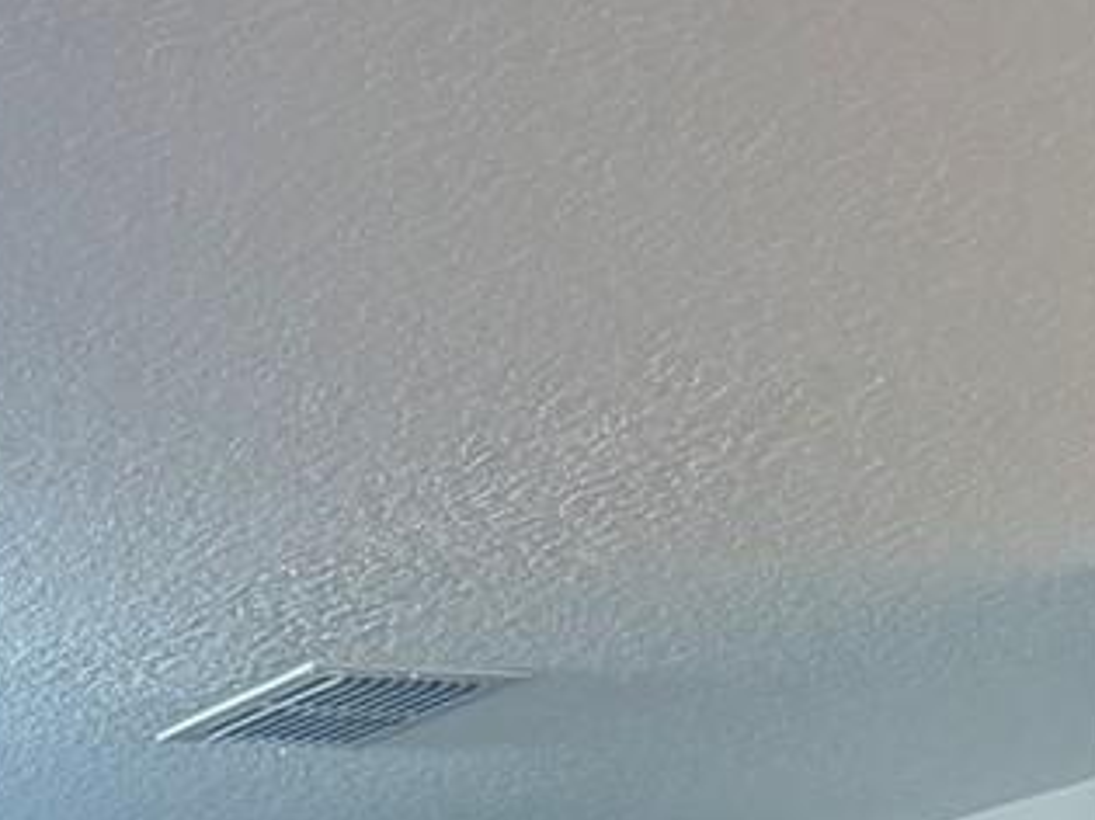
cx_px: -1220
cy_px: 1939
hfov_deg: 13.4
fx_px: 3858
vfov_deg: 10.5
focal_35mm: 122
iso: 250
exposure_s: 1/60
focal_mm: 6.76
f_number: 1.78
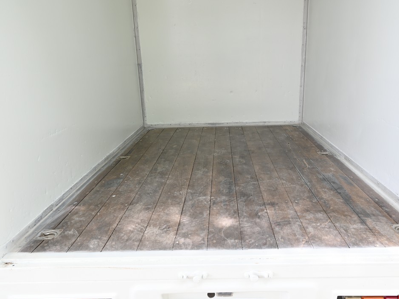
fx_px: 311
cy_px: 148
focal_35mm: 27
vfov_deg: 51.4
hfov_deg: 65.2
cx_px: 220
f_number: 6.7
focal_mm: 24
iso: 100
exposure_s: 1/30
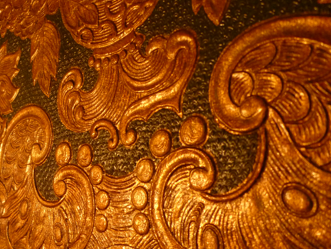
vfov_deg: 33.5
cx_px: 58
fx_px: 402
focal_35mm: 42
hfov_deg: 42.4
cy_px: 192
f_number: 2.8
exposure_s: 1/15
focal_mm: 4.5
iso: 400
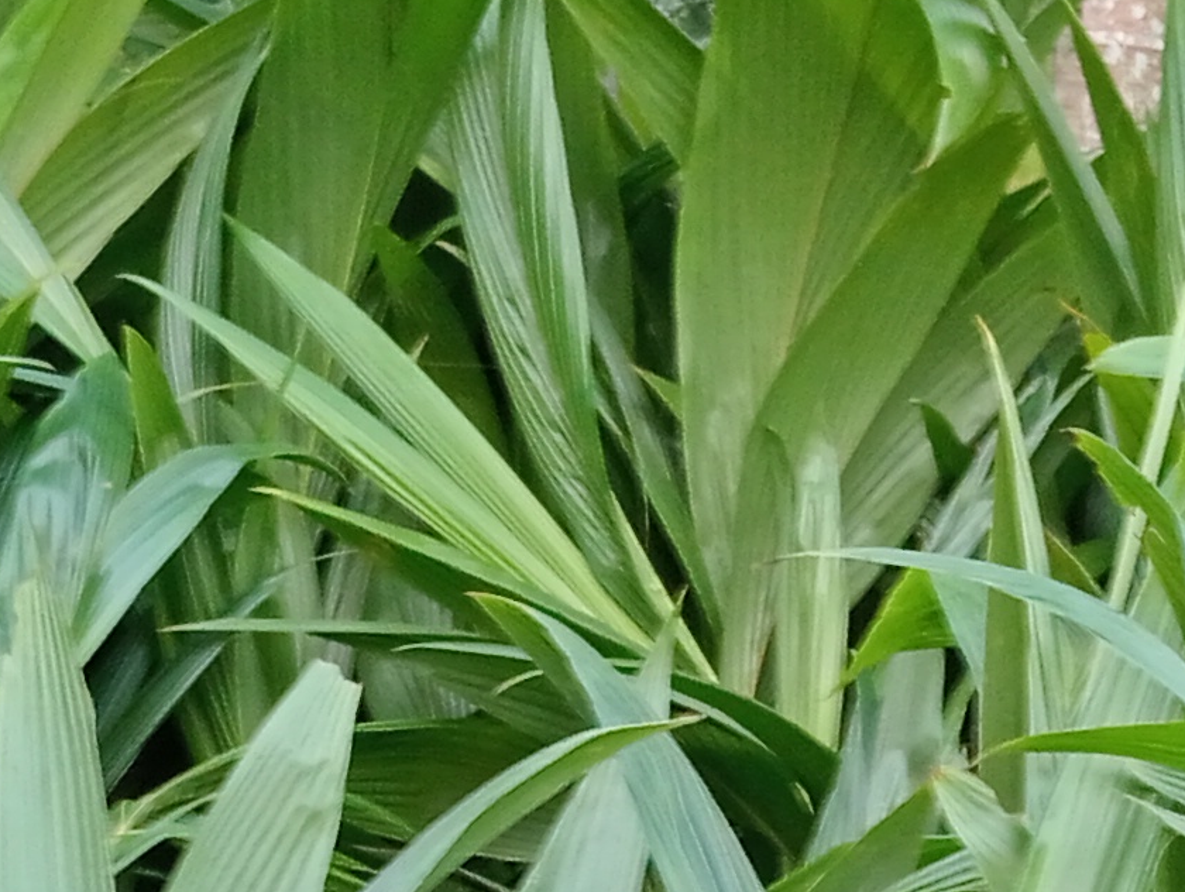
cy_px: 1269
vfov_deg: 10.6
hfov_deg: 14.5
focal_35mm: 136
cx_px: 715
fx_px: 4661
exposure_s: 1/33.3
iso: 239
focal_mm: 3.98
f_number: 1.8
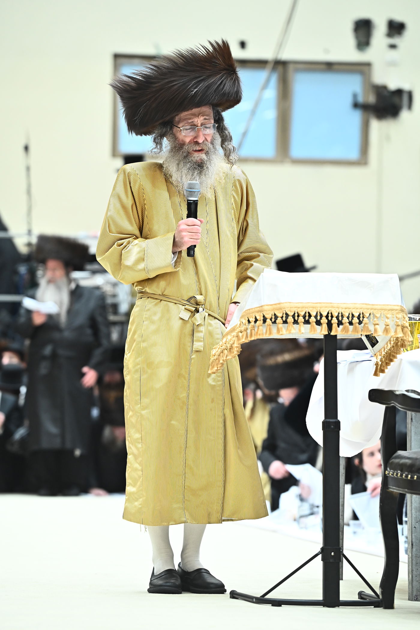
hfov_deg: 8.1
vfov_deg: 12.1
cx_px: 210
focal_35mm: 170
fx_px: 2976
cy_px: 315
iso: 2000
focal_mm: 170
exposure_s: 1/250
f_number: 4.5
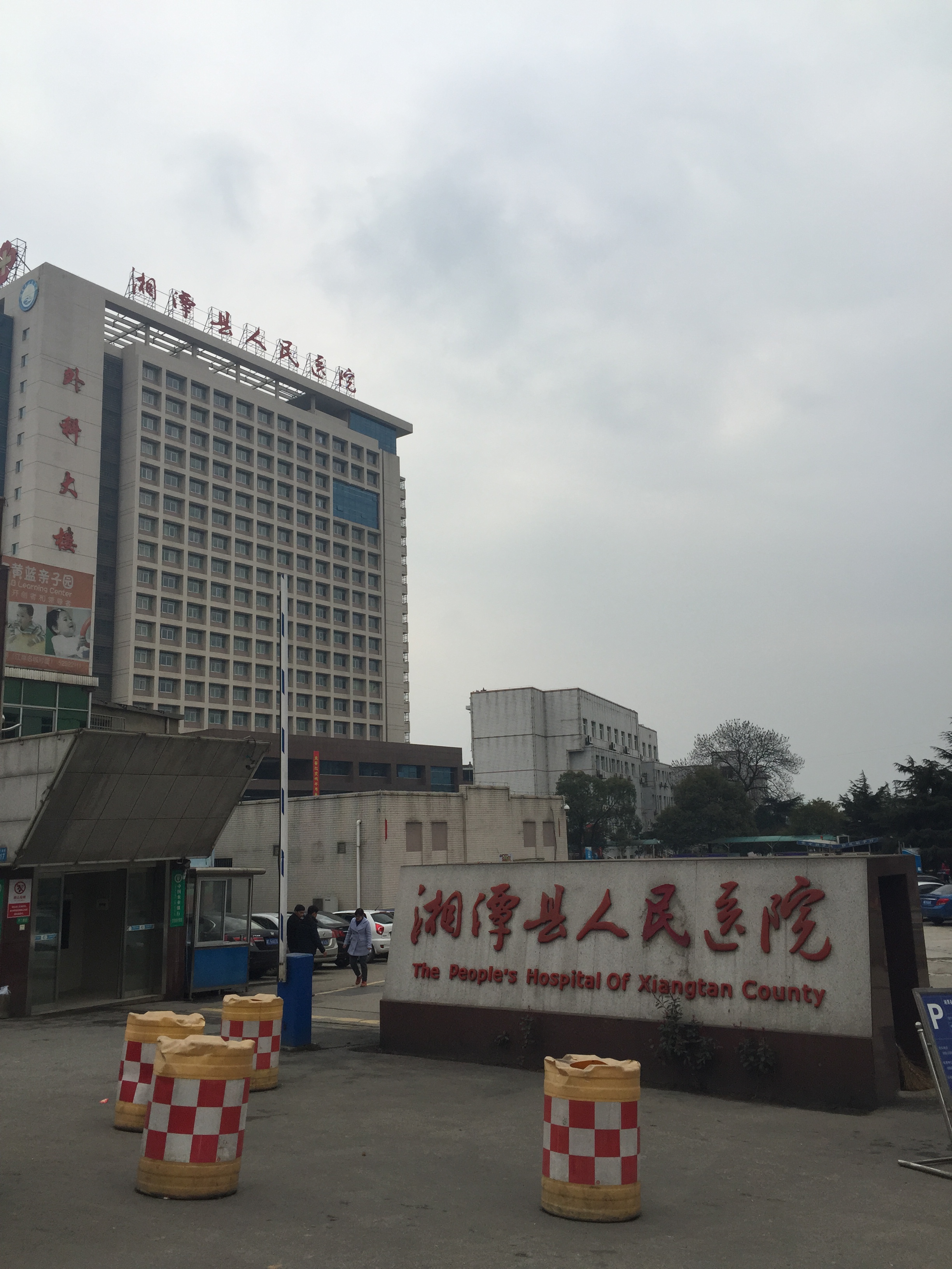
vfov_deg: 61.7
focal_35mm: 29
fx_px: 1063
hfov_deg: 48.2
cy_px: 634
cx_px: 476
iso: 32
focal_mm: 4.15
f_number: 2.2
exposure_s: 1/1582
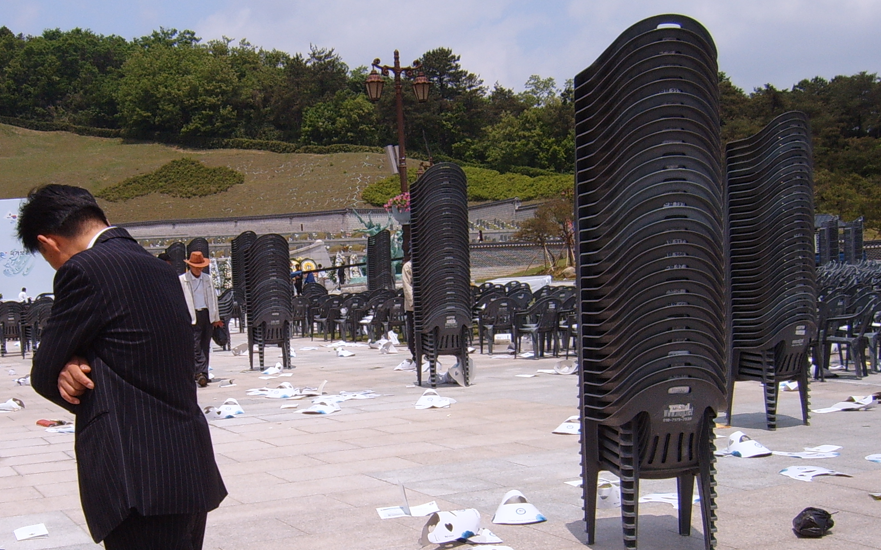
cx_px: 313
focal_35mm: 49
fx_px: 1177
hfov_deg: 40.7
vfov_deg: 26.2
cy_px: 358
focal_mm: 5.8
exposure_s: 1/750
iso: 50
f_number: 5.8
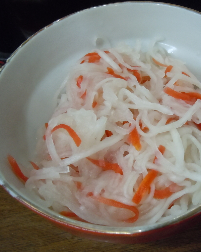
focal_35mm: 44
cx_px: 140
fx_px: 327
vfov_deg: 42.0
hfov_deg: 33.7
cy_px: 128
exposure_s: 1/50
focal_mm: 5.9
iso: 800
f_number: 4
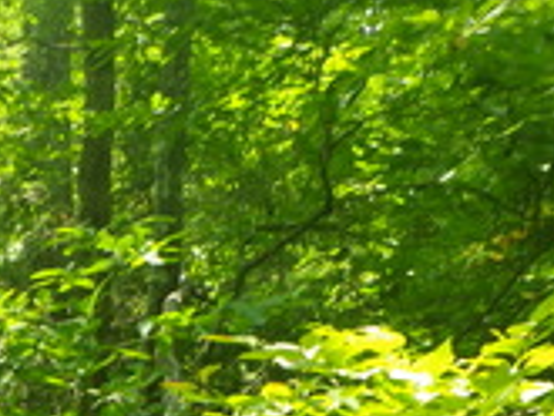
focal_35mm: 85
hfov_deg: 22.1
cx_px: -3
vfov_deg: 16.9
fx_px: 1361
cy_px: 441
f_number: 4.2
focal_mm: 5
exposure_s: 1/50
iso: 80
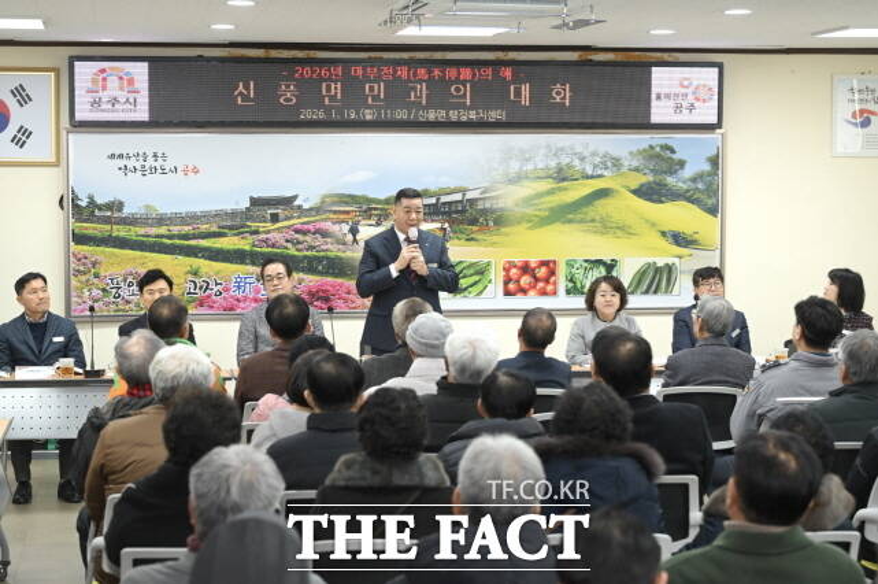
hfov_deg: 32.4
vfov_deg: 21.9
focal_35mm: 62
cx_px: 439
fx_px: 1511
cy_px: 292
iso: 1600
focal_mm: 62
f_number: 4.5
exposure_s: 1/160
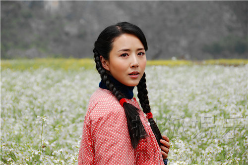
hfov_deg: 15.2
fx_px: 930
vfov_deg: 10.2
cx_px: 124
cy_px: 82
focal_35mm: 135
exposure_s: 1/500
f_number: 5.6
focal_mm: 90
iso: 125
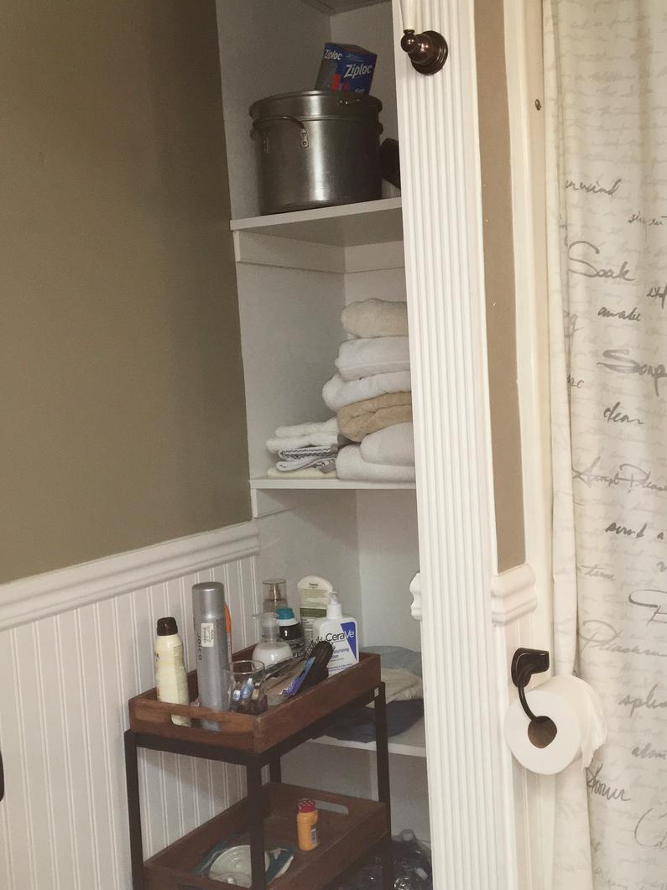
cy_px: 475
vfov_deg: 44.8
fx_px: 1080
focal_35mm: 42
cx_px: 369
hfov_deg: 34.3
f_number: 2.2
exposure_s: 1/30
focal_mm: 4.15
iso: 64
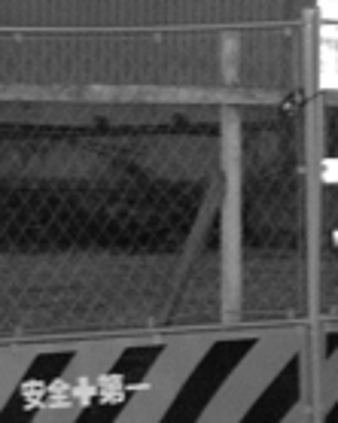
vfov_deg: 6.8
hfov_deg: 5.4
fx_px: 3555
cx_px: 27
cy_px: 213
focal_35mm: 284
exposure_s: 1/13
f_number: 2.8
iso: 800
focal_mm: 24.2
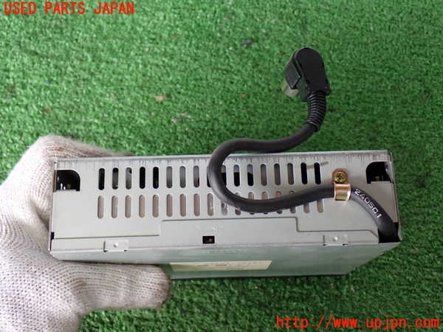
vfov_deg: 30.9
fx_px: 601
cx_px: 222
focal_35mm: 47
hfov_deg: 40.4
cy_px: 166
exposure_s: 1/60
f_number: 3.1
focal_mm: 8.4
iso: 200
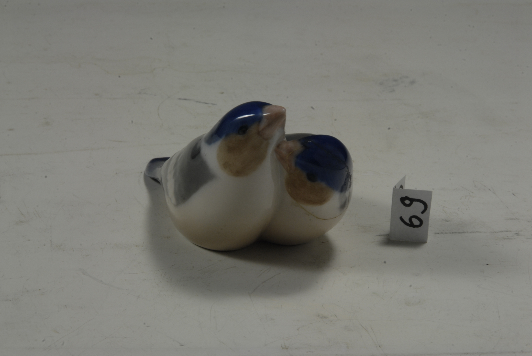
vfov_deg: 12.2
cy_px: 178
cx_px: 266
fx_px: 1664
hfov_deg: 18.2
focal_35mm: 112
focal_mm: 75
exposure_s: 1.6
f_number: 27
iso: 200
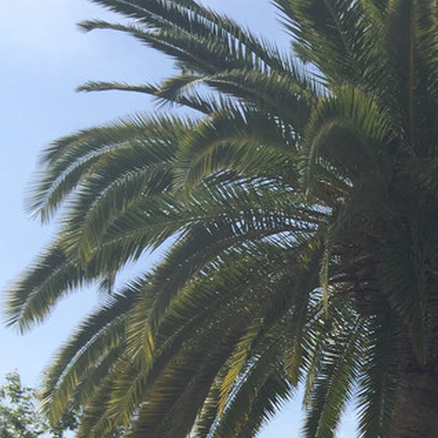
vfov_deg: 19.3
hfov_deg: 17.5
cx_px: 711
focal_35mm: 86
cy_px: 481
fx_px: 1231
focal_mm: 4.15
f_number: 2.2
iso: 32
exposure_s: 1/1721
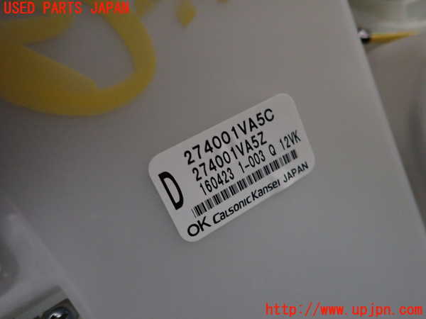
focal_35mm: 25
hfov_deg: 69.4
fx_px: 308
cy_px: 160
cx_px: 213
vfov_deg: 54.9
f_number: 2
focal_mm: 4.5
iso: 640
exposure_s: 1/30
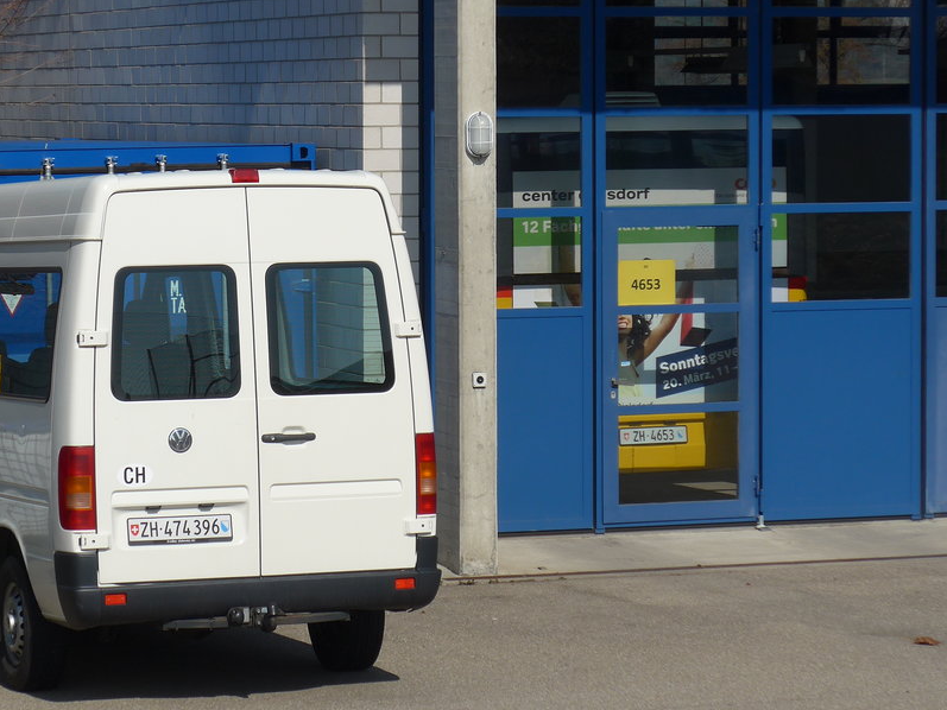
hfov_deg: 13.5
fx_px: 3995
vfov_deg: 10.2
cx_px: 254
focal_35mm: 146
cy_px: 313
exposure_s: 1/1000
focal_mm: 19.2
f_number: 4.7
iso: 80
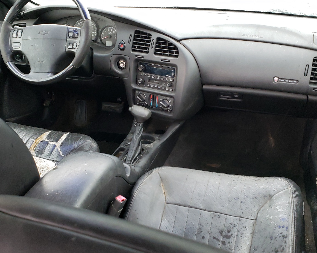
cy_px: 143
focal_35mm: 35
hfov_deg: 51.5
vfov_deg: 42.1
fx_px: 328
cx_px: 162
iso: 282
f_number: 1.5
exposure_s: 1/40
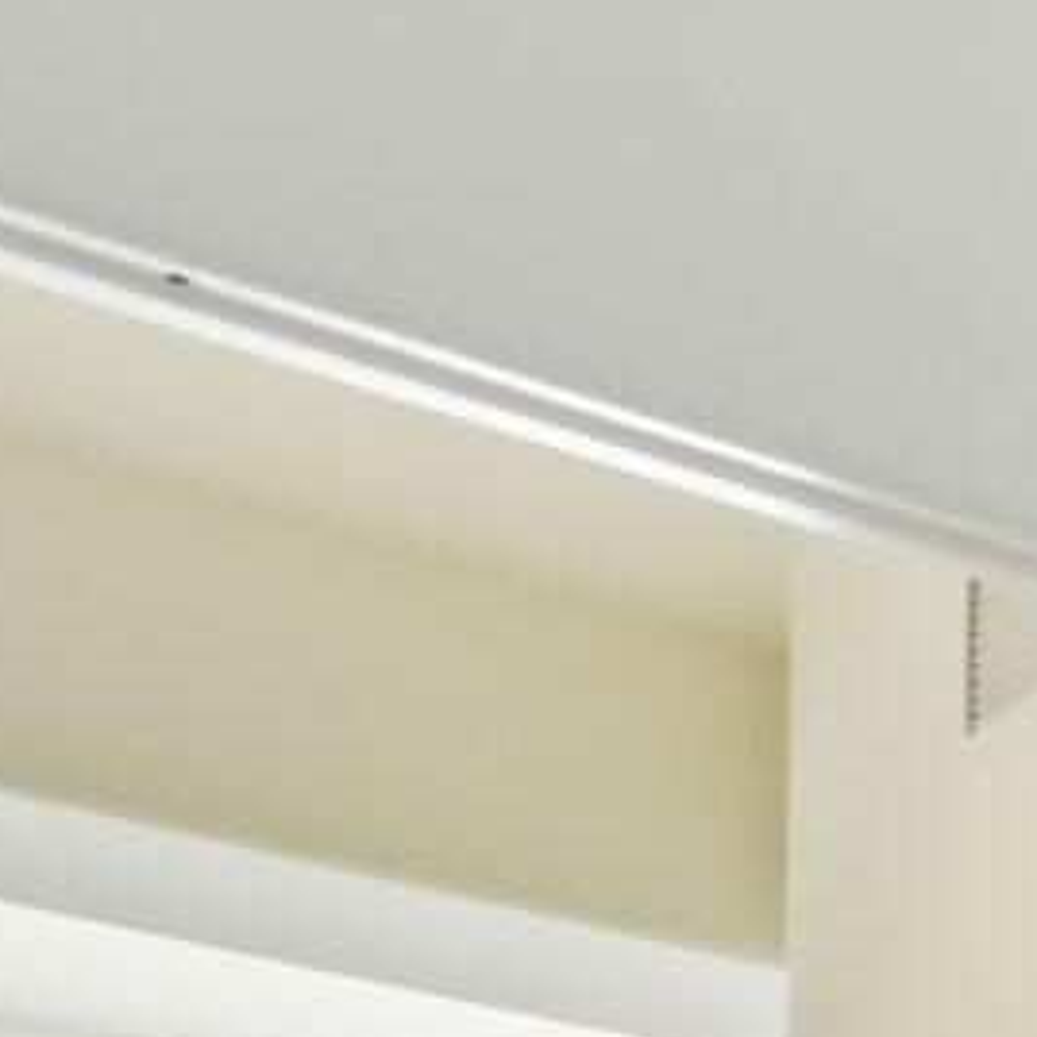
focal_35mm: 110
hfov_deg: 10.2
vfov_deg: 12.8
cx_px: 3304
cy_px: 2340
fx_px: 3728
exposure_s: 1/20
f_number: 10
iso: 320
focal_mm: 17
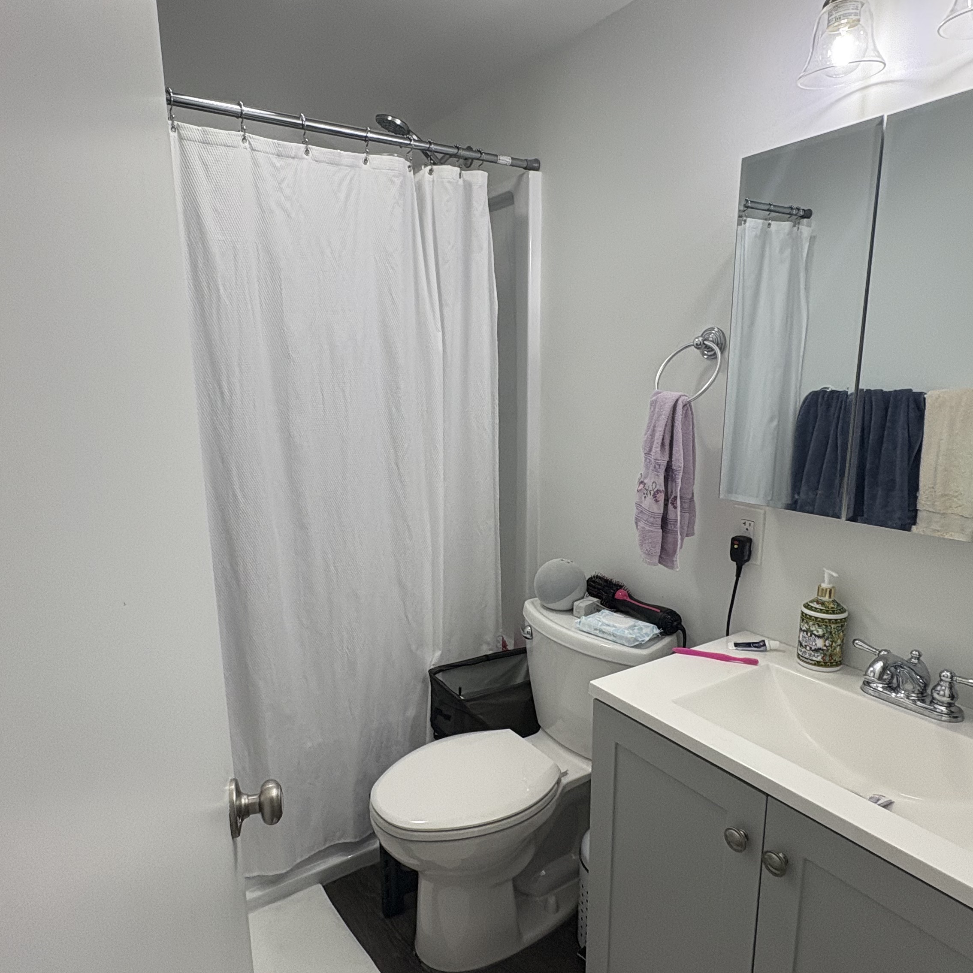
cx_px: 473
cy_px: 521
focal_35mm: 22
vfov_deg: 69.5
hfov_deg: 69.6
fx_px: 700
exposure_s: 1/120
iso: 160
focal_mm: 2.22
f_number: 2.2
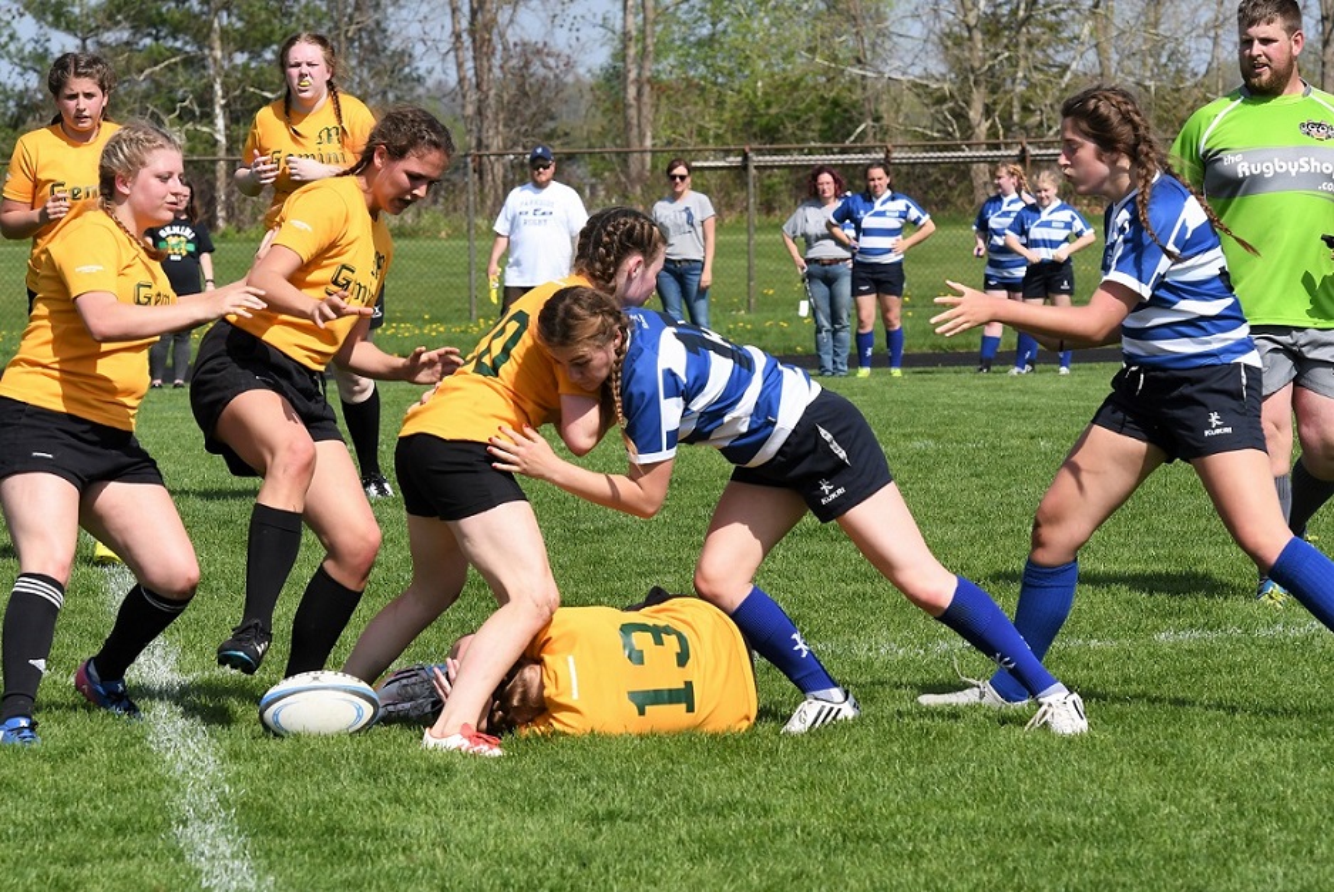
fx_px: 6785
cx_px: 667
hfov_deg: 11.2
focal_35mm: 183
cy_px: 446
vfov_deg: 7.5
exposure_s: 1/1250
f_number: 9
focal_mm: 122
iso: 450
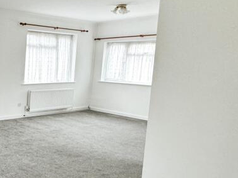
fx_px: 261
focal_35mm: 38
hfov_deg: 41.8
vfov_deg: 37.5
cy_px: 113
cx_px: -5
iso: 200
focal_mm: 2.22
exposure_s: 1/99
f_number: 2.2
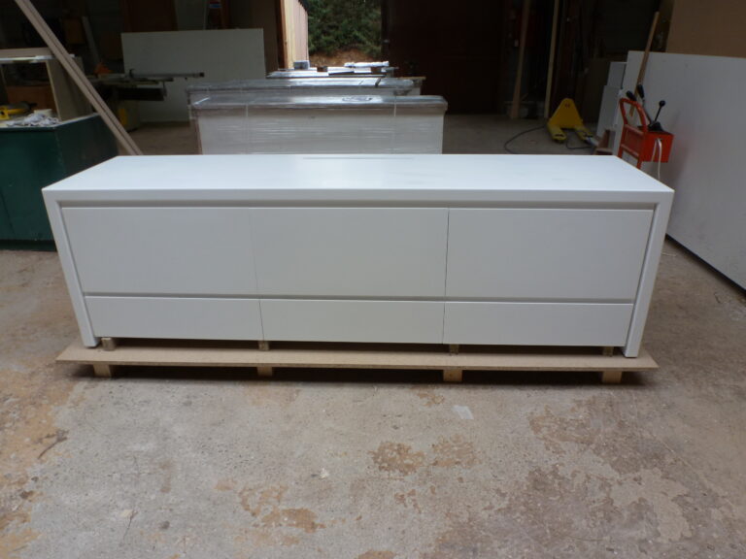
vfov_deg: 56.8
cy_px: 280
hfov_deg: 71.6
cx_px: 373
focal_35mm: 24
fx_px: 517
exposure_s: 1/80
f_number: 3.3
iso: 100
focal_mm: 4.3
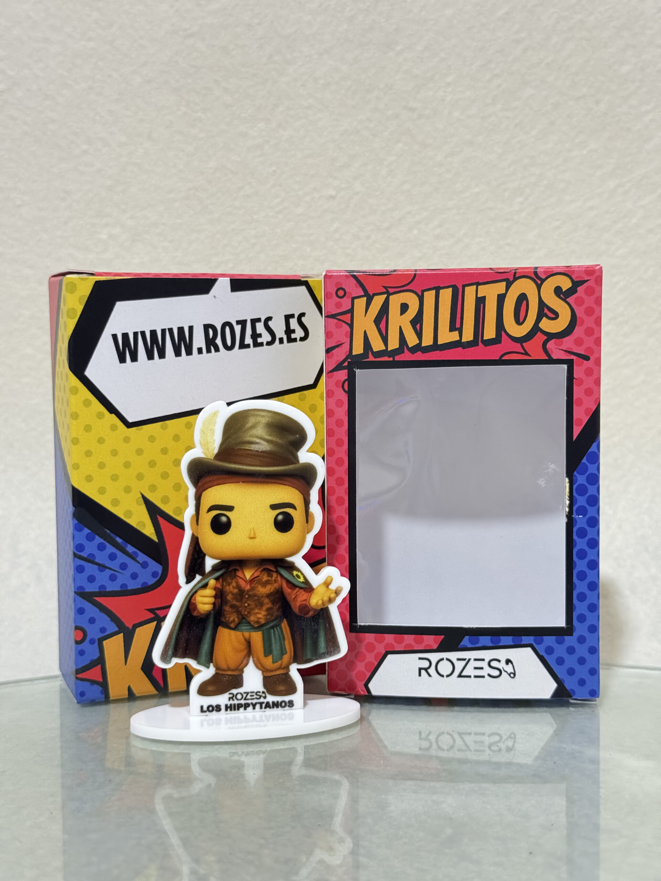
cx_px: 330
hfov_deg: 30.3
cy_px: 440
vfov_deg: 39.7
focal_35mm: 48
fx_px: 1222
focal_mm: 6.76
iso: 800
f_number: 1.78
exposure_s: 1/29
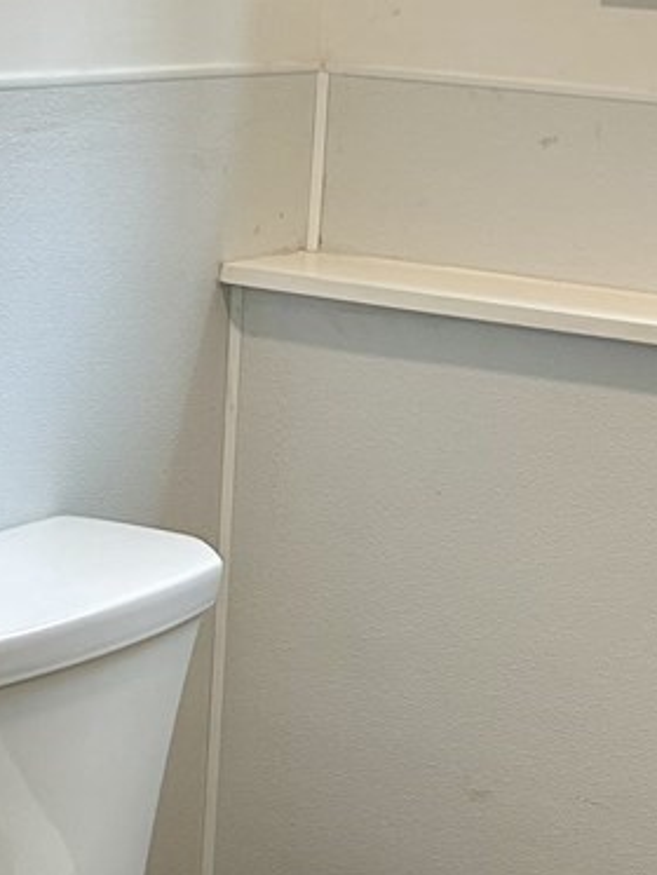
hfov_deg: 13.8
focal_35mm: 107
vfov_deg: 18.4
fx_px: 2706
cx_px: 366
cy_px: 507
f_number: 1.5
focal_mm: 5.7
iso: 64
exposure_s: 1/60
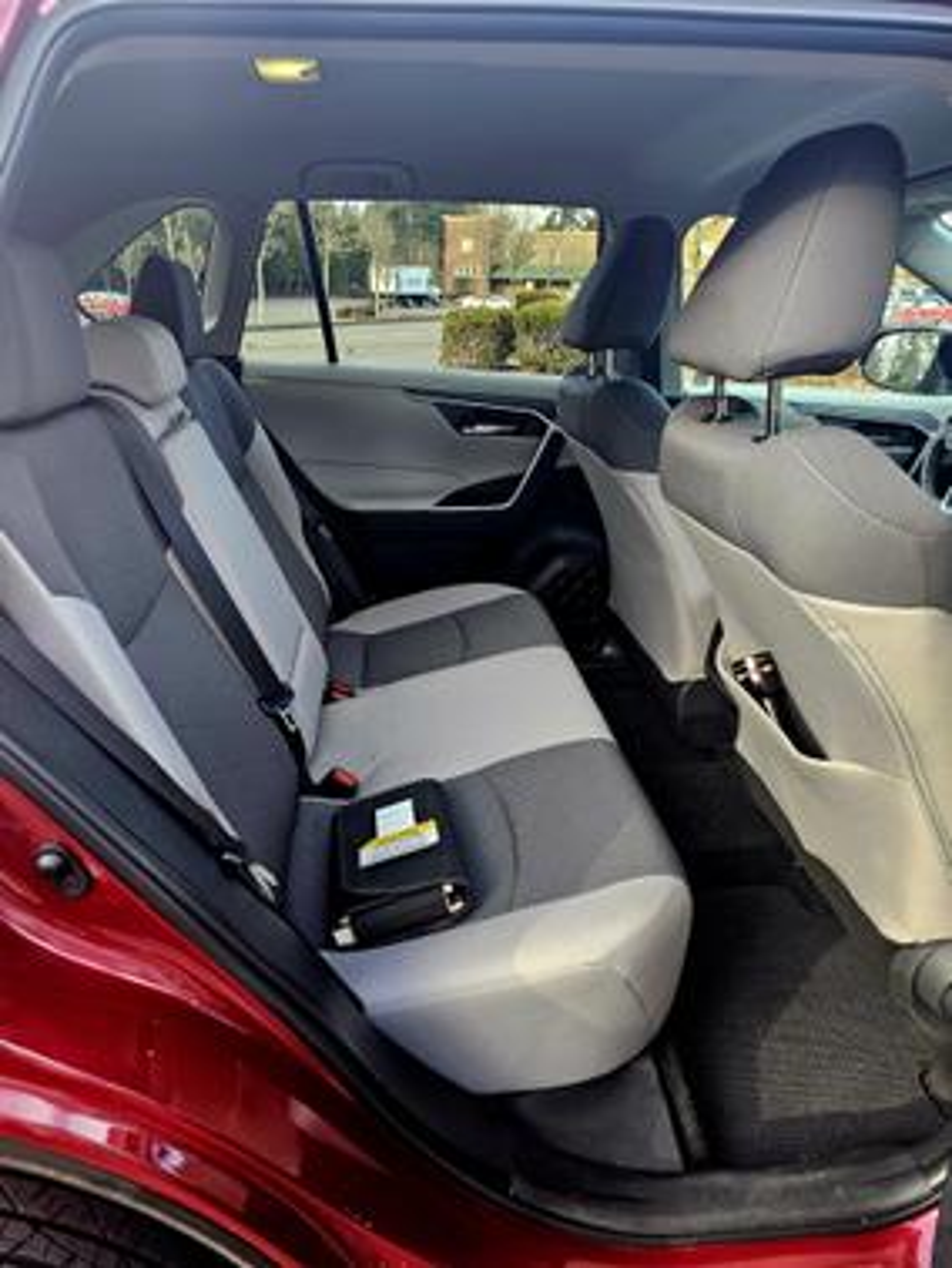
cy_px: 634
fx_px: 842
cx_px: 476
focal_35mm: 23
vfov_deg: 73.9
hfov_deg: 58.9
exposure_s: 1/120
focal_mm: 6.3
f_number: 1.7
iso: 80
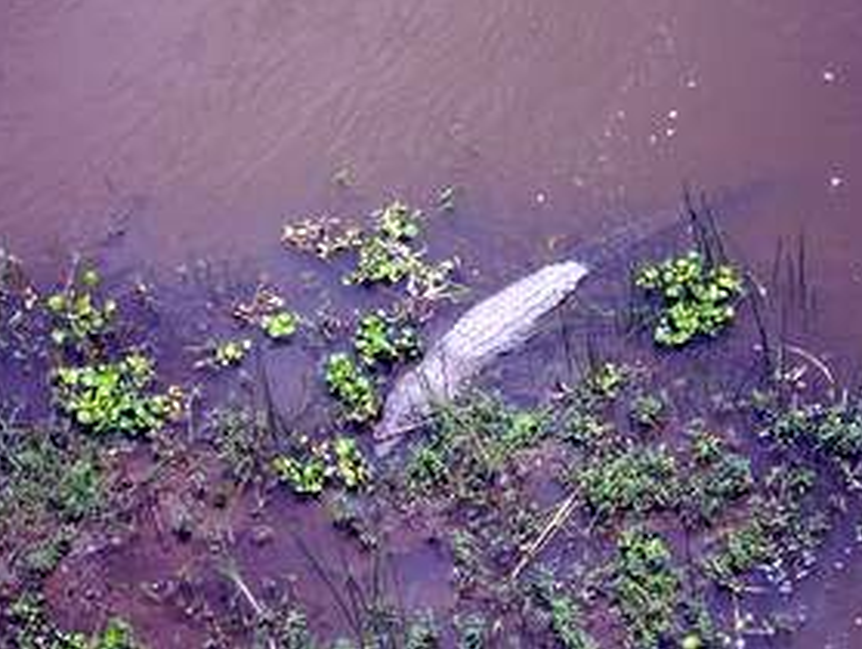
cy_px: 246
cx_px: 451
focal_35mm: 143
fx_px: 3566
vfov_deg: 10.4
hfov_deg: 13.8
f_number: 5.2
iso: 50
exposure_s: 1/200
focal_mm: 18.6
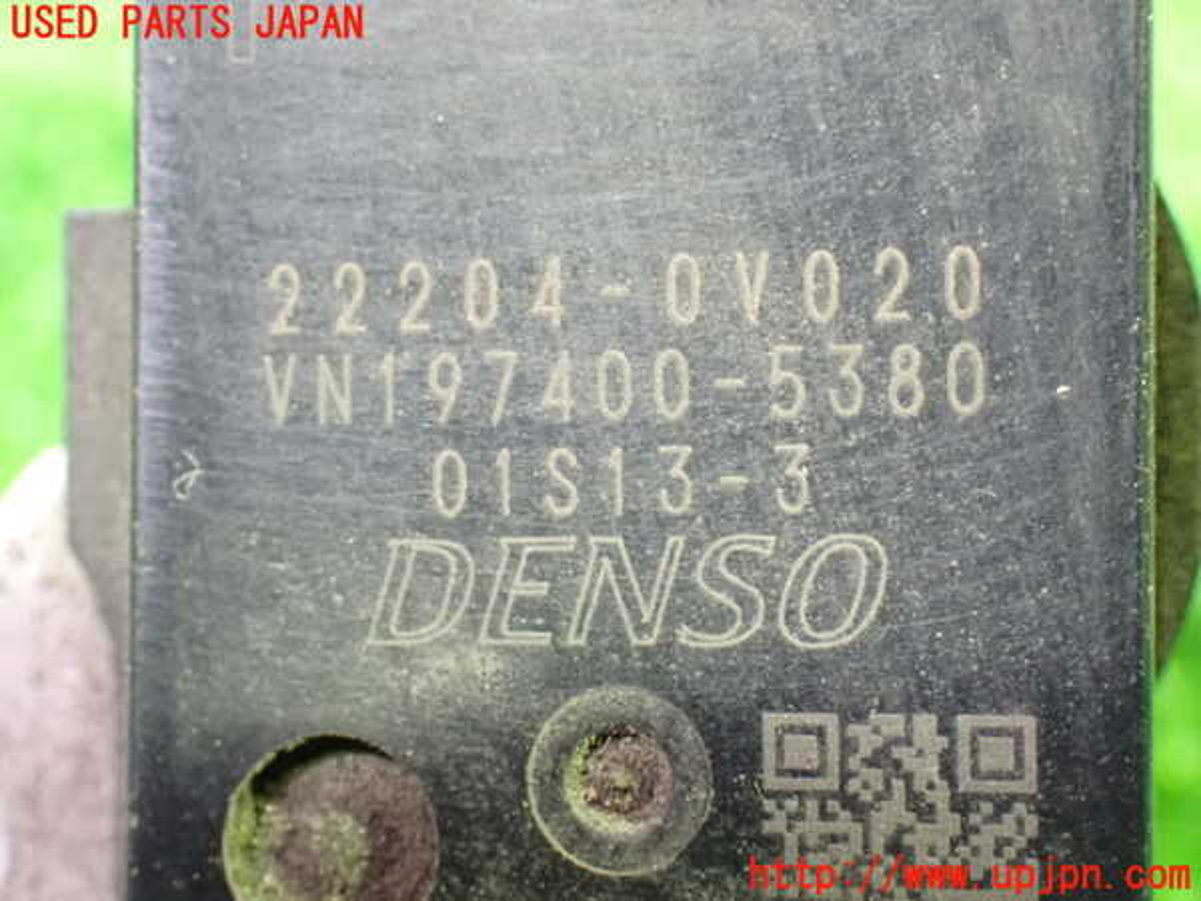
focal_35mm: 71
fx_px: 2463
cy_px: 450
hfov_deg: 27.4
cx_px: 600
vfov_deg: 20.7
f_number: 3.9
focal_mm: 12.73
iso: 1600
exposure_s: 1/8
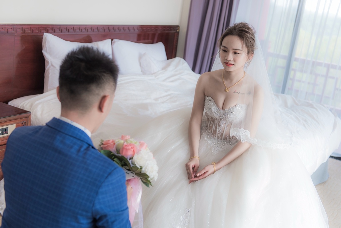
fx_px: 455
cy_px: 114
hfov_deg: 41.1
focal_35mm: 48
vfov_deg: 28.1
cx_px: 170
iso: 200
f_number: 3.5
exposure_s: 1/200
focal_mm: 48
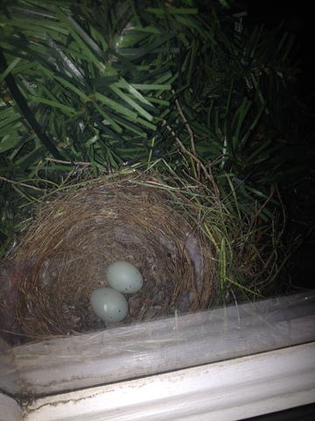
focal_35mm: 35
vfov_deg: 52.6
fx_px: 425
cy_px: 210
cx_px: 158
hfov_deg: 40.7
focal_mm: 4.28
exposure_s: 1/59
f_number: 2.4
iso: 50
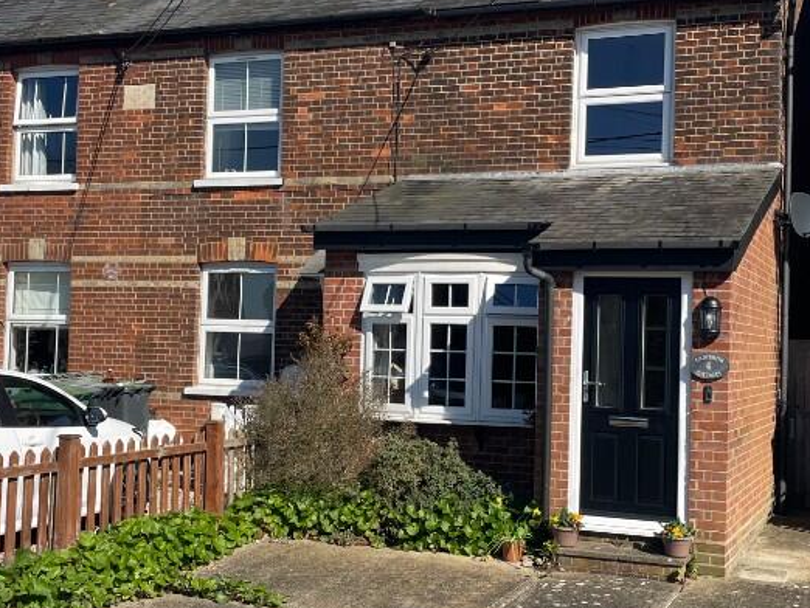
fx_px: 1194
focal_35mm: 51
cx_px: 414
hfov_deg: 37.5
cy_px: 309
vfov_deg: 28.6
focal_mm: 4.2
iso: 32
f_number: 1.6
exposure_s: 1/3040
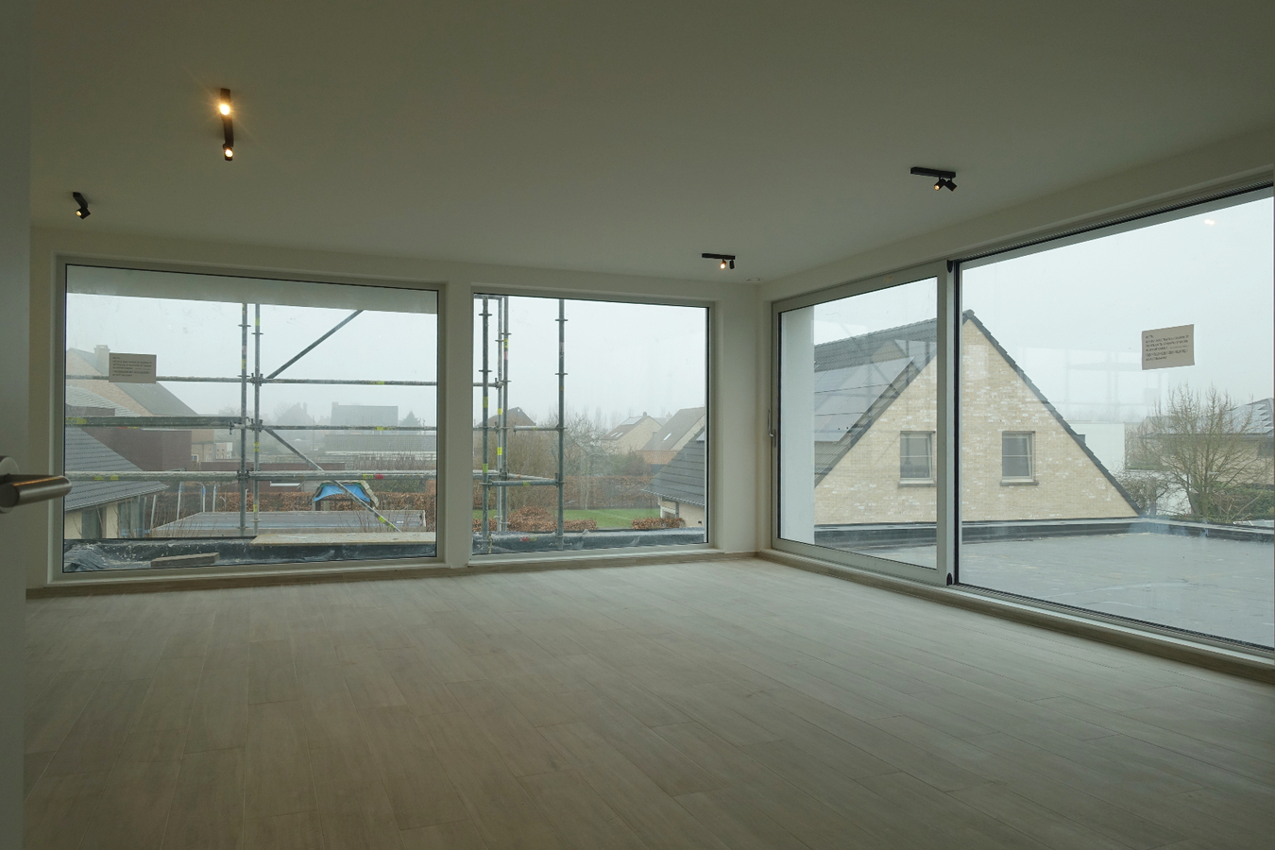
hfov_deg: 73.7
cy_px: 425
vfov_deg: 53.1
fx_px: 850
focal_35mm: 24
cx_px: 638
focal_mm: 8.8
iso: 125
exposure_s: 1/250
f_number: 4
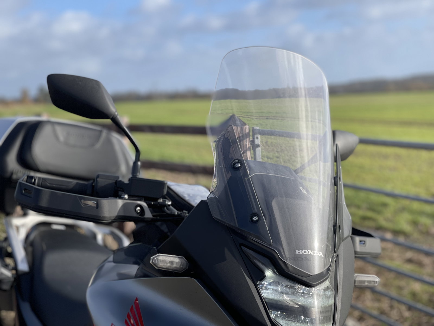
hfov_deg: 30.3
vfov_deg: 22.9
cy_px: 163
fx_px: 802
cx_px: 217
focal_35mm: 64
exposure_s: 1/986
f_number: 2.2
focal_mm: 7.5
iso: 32
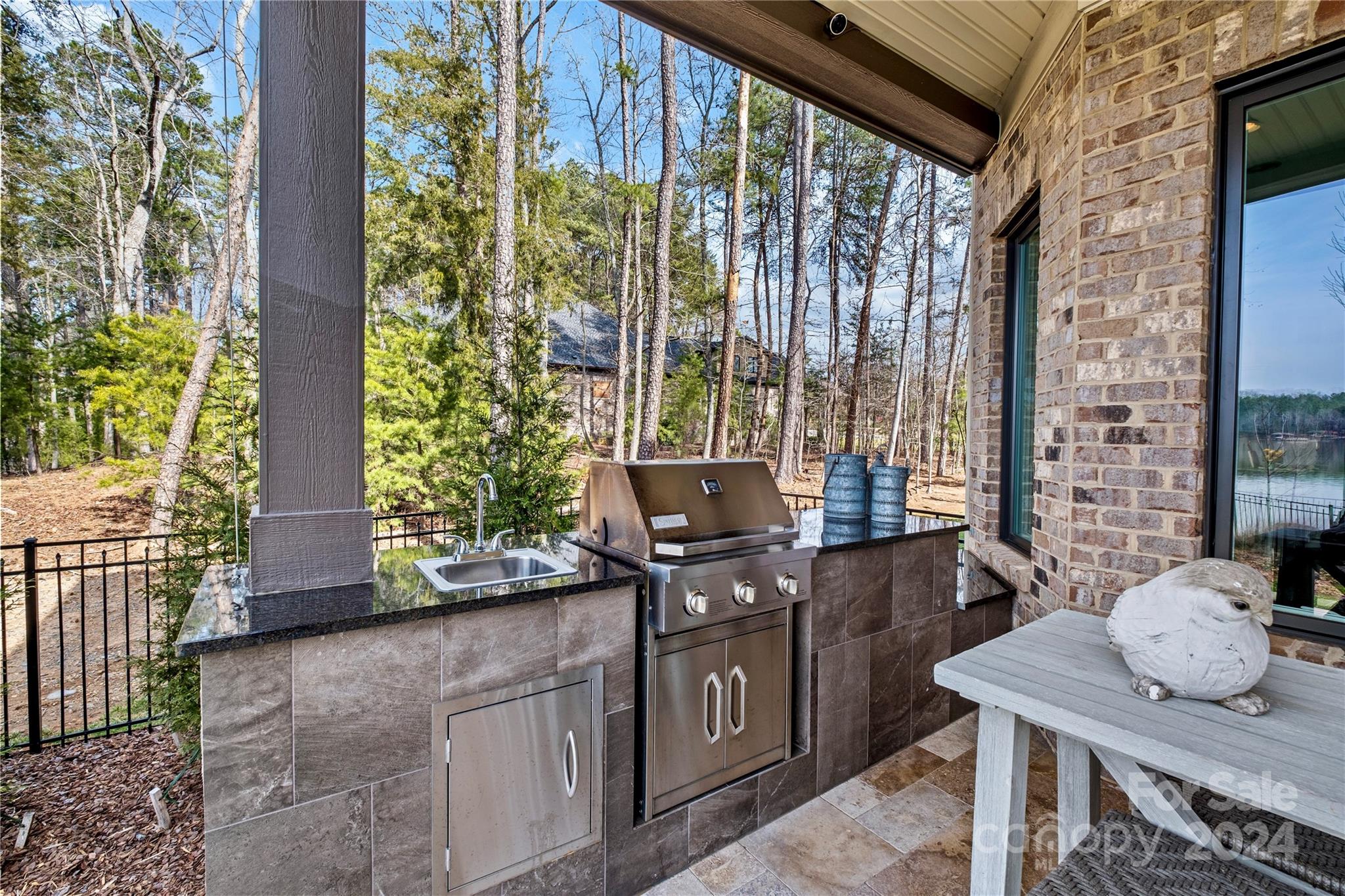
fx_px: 560
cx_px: 672
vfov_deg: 77.3
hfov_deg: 100.4
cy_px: 448
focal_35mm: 15
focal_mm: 10
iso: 160
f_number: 7.1
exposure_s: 1/30
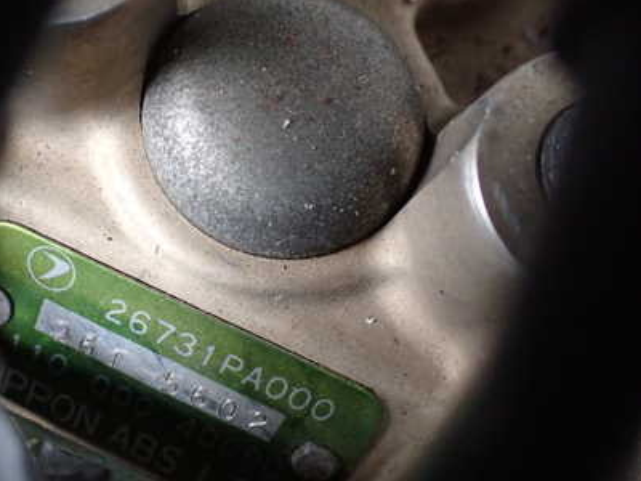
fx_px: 833
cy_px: 305
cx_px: 170
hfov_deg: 41.0
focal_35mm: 45
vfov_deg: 32.0
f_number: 2.3
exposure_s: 1/40
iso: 800
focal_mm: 5.4
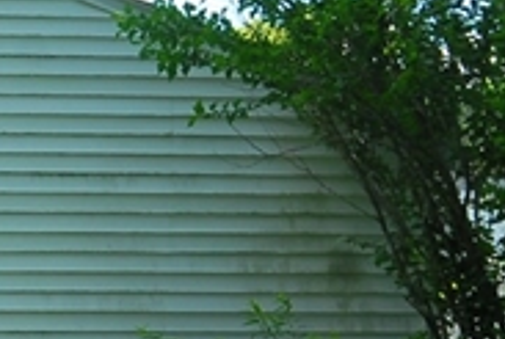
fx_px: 2008
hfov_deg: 13.7
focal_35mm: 143
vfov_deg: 9.6
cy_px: 322
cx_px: -185
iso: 200
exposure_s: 1/60
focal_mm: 17
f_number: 10
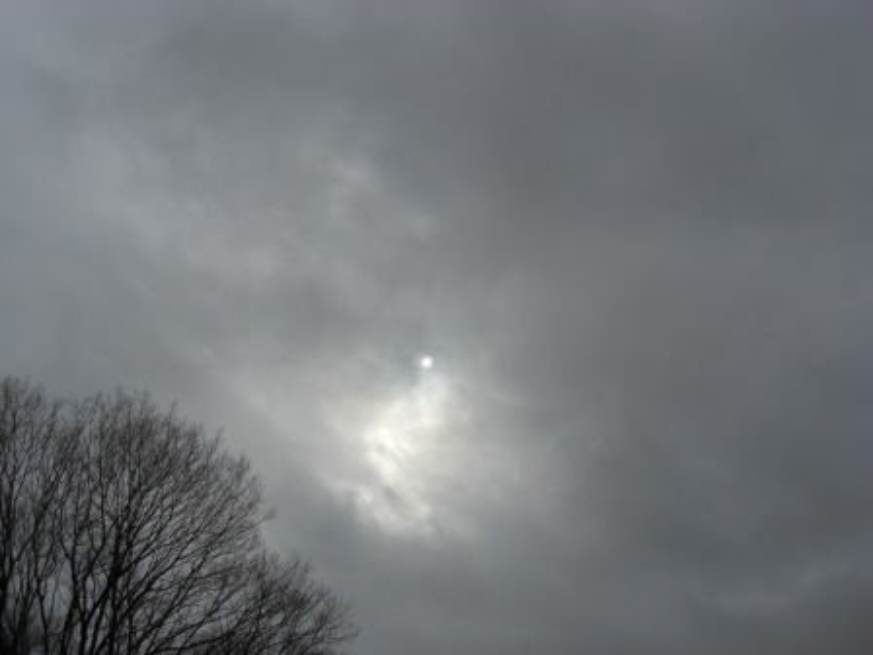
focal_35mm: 38
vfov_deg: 37.7
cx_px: 436
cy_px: 328
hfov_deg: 49.0
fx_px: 958
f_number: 8
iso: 80
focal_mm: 7.9
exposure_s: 1/320
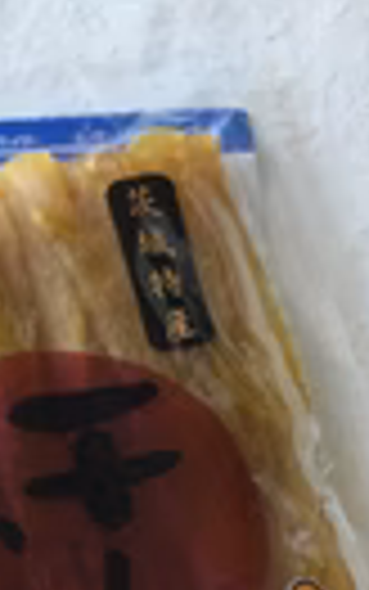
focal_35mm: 100
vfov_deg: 18.7
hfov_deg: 12.4
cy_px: 847
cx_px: -194
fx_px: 1607
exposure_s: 1/30
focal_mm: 3.3
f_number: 2.4
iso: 64
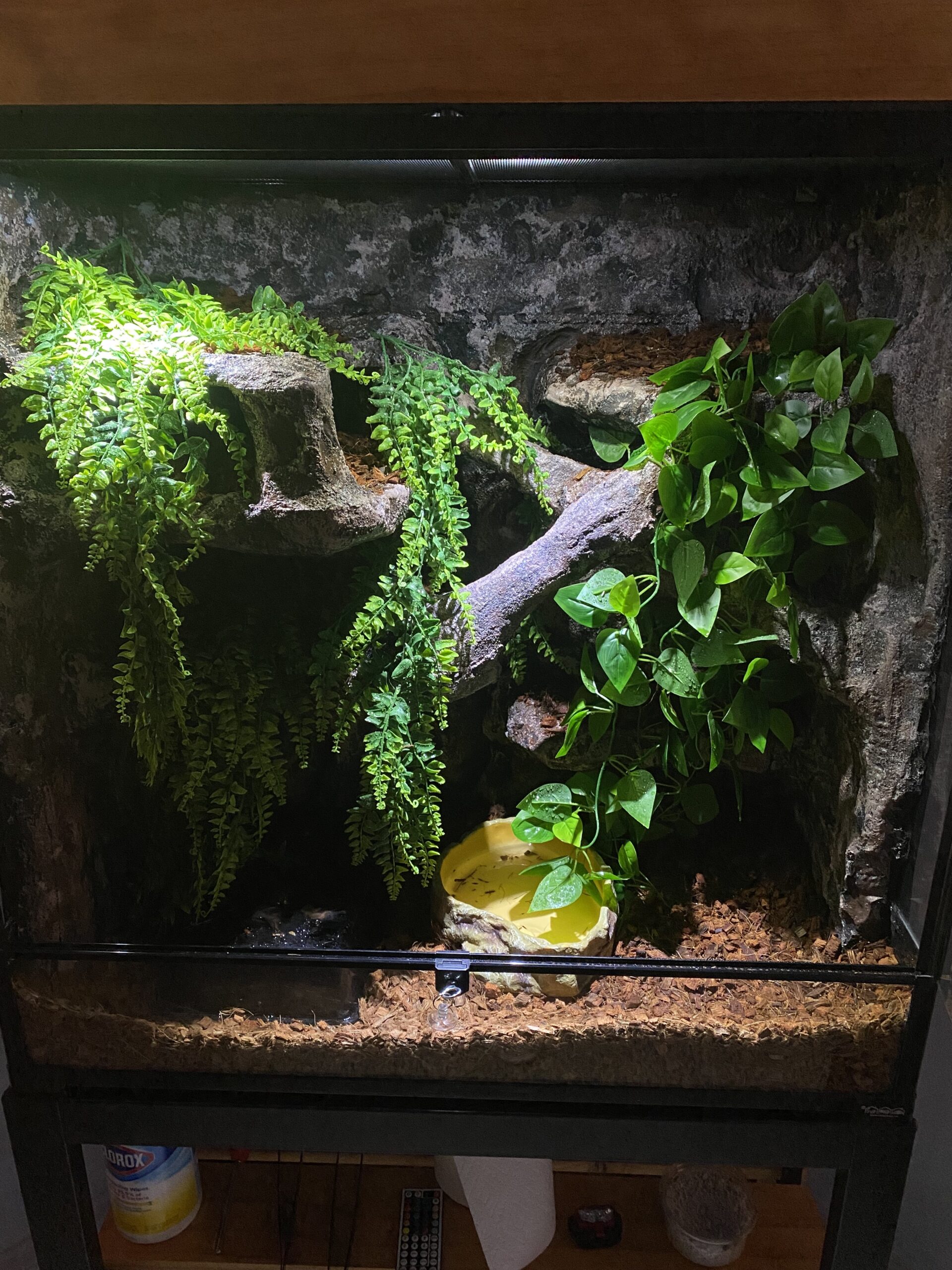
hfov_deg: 53.1
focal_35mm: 26
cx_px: 476
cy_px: 635
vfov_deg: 67.3
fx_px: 953
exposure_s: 1/60
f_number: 1.8
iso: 320
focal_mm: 4.25
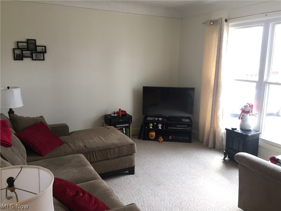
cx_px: 140
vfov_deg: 48.2
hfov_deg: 61.7
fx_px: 235
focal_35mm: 29
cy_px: 106
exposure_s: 1/30
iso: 50
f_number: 2.2
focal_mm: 4.15
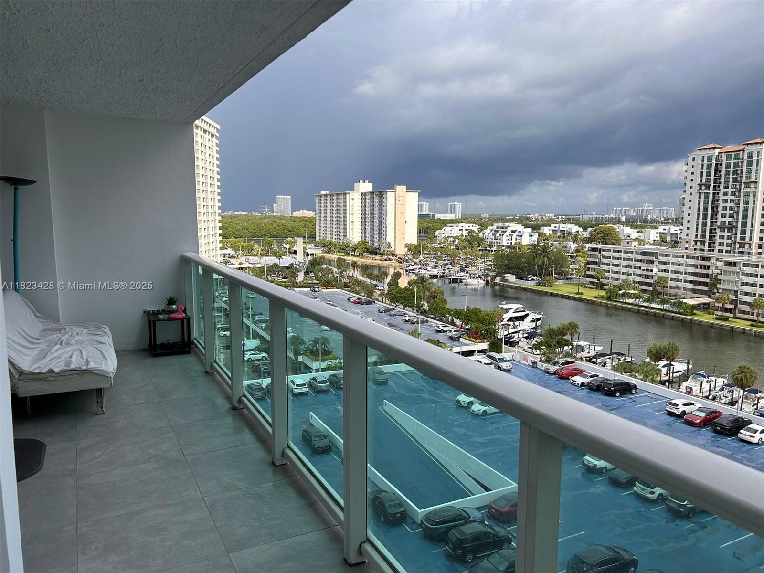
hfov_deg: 67.3
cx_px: 382
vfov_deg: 53.1
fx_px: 574
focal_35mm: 26
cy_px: 286
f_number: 1.5
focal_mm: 5.7
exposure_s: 1/3257
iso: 50
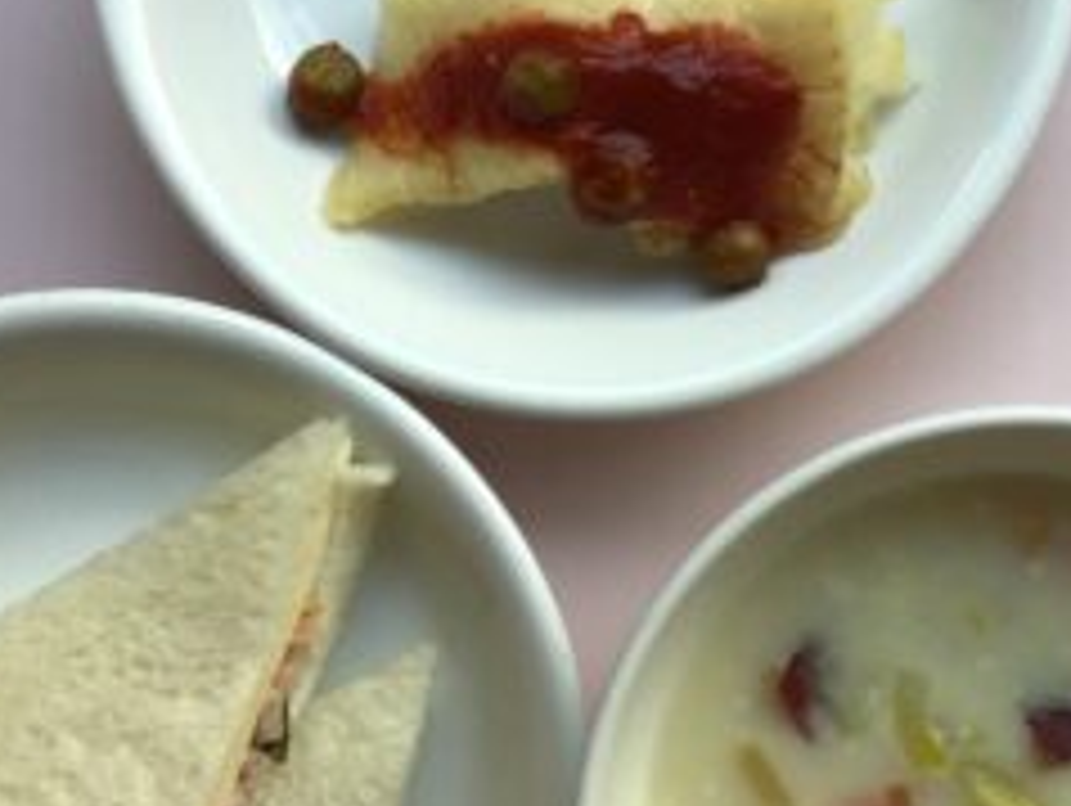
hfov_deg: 29.7
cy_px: 380
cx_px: 662
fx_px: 2013
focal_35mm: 65
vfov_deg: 22.6
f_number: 2.4
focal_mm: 3.3
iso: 32
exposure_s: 1/100
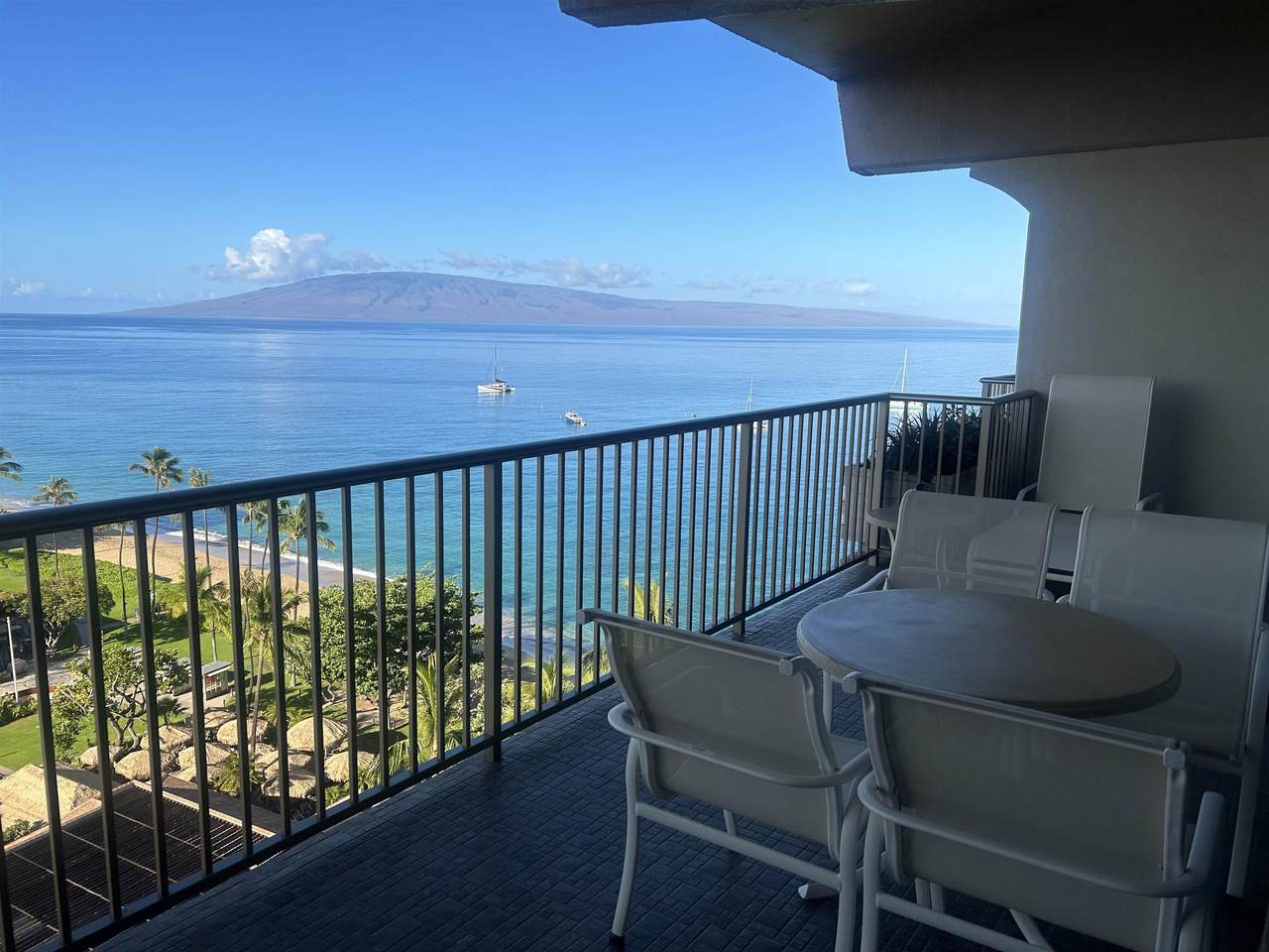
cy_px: 476
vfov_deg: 53.1
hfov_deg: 67.3
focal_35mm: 26
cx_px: 634
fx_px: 953
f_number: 1.5
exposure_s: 1/3704
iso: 50
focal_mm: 5.7
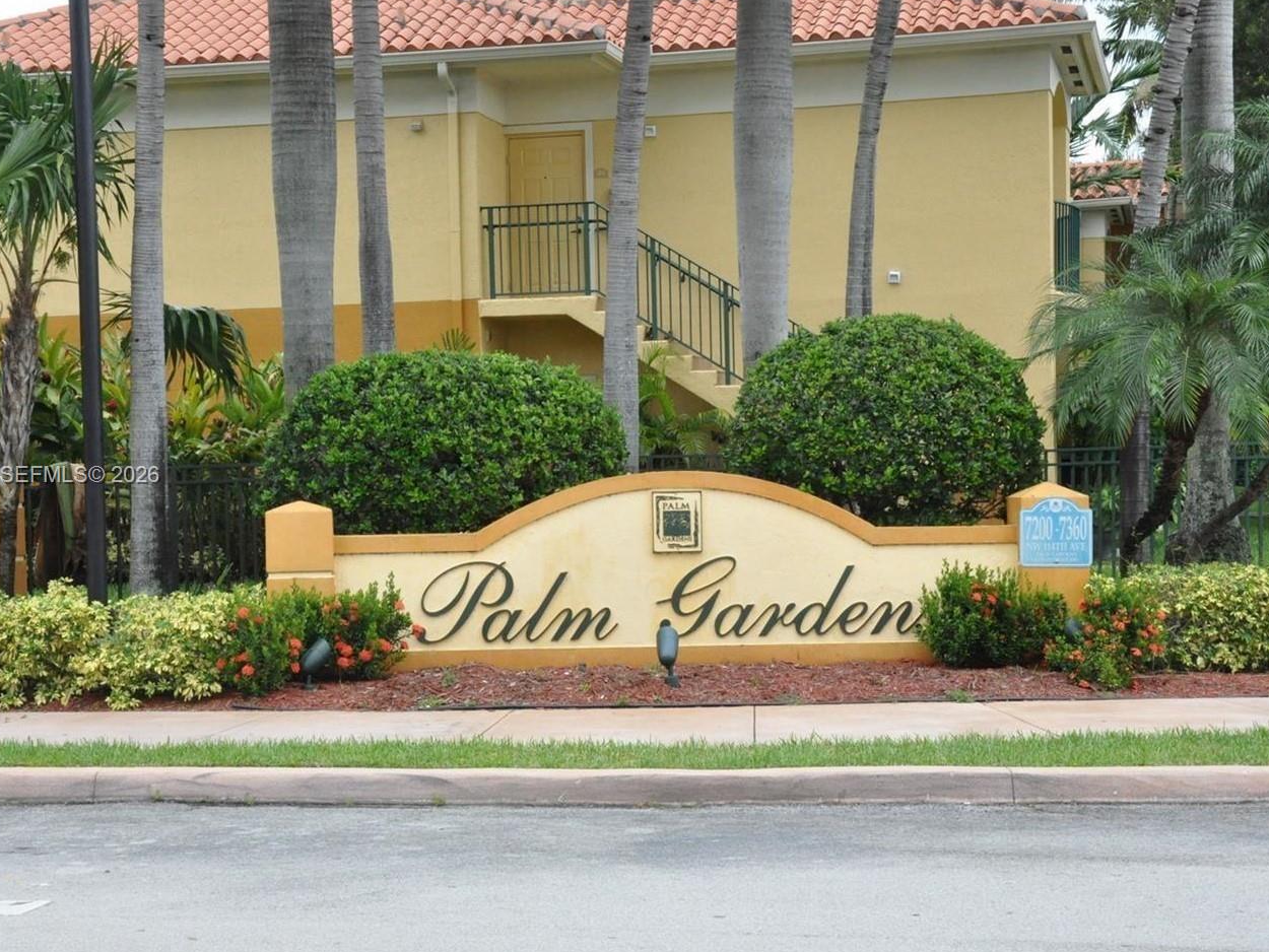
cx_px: 600
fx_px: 2310
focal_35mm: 63
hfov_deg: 30.7
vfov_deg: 23.3
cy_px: 477
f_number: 20
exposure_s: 1/400
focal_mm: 38
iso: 2000
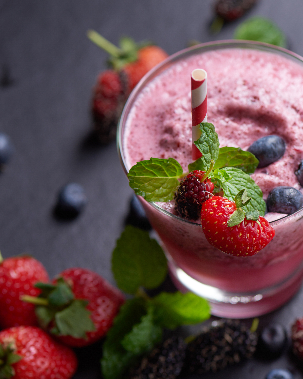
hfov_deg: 10.4
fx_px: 1659
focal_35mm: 148
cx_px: 211
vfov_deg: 13.0
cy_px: 189
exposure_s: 1/160
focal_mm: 105
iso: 100
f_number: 8
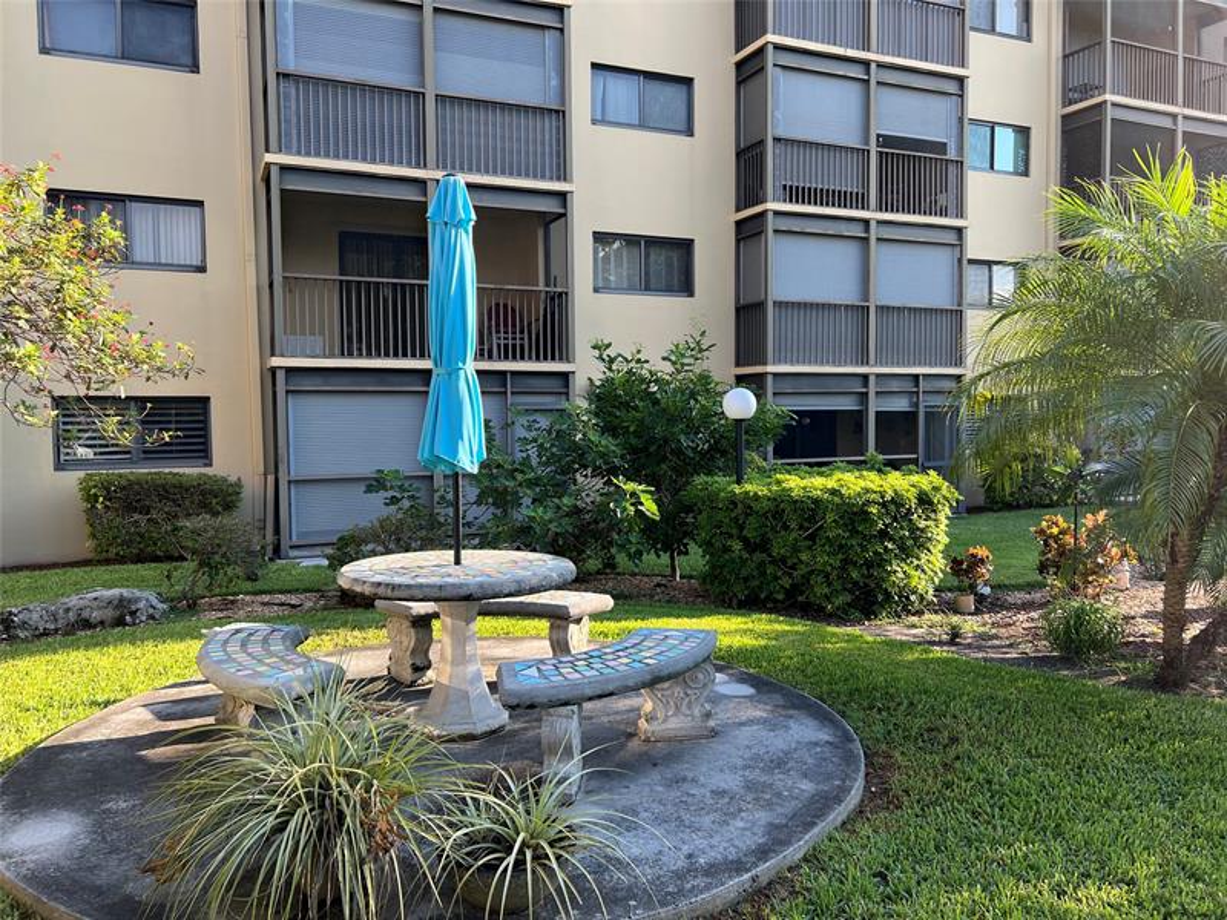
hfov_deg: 67.3
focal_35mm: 26
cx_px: 614
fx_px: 922
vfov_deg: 53.1
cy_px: 460
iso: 50
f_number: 1.5
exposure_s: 1/506
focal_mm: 5.7
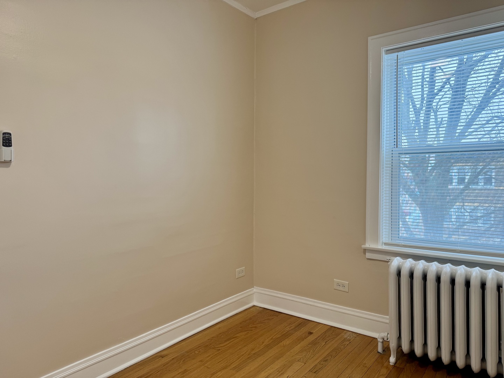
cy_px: 189
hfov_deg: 71.6
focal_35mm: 24
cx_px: 252
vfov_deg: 56.8
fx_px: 349
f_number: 1.78
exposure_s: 1/135
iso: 100
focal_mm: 6.76
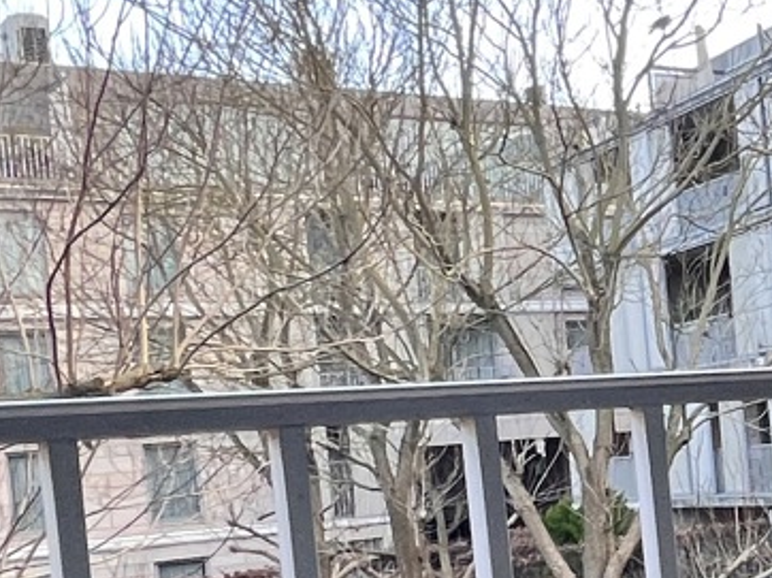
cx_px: 1518
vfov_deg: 21.1
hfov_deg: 18.7
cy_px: 420
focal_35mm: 69
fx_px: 1538
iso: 64
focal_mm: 1.57
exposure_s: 1/99
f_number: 1.8
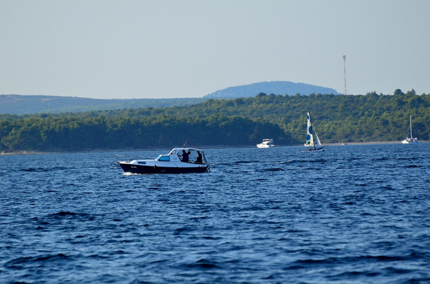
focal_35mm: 450
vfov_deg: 3.0
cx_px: 215
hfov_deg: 4.6
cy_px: 142
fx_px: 5362
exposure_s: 1/1250
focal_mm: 300
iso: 400
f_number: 6.3
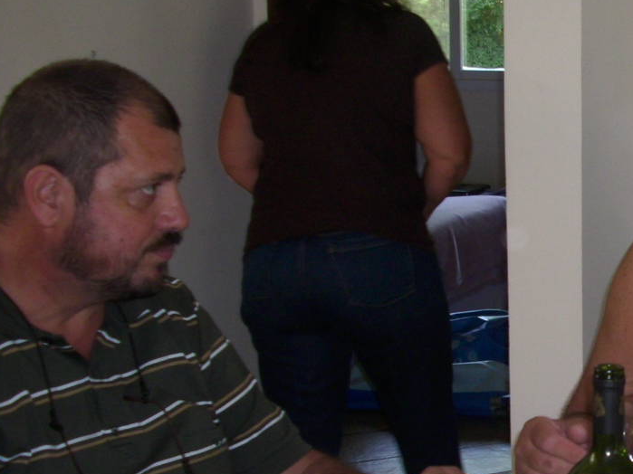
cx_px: 714
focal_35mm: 71
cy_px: 321
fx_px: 1298
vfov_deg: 20.6
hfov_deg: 25.2
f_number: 2.8
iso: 50
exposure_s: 1/30
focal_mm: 6.2
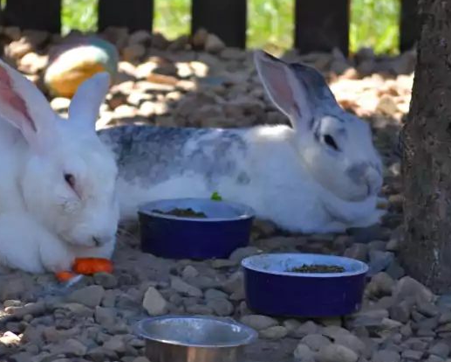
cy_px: 174
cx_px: 160
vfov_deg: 4.1
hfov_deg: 5.1
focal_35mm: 381
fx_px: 5087
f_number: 5.6
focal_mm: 200
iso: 200
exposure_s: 1/200
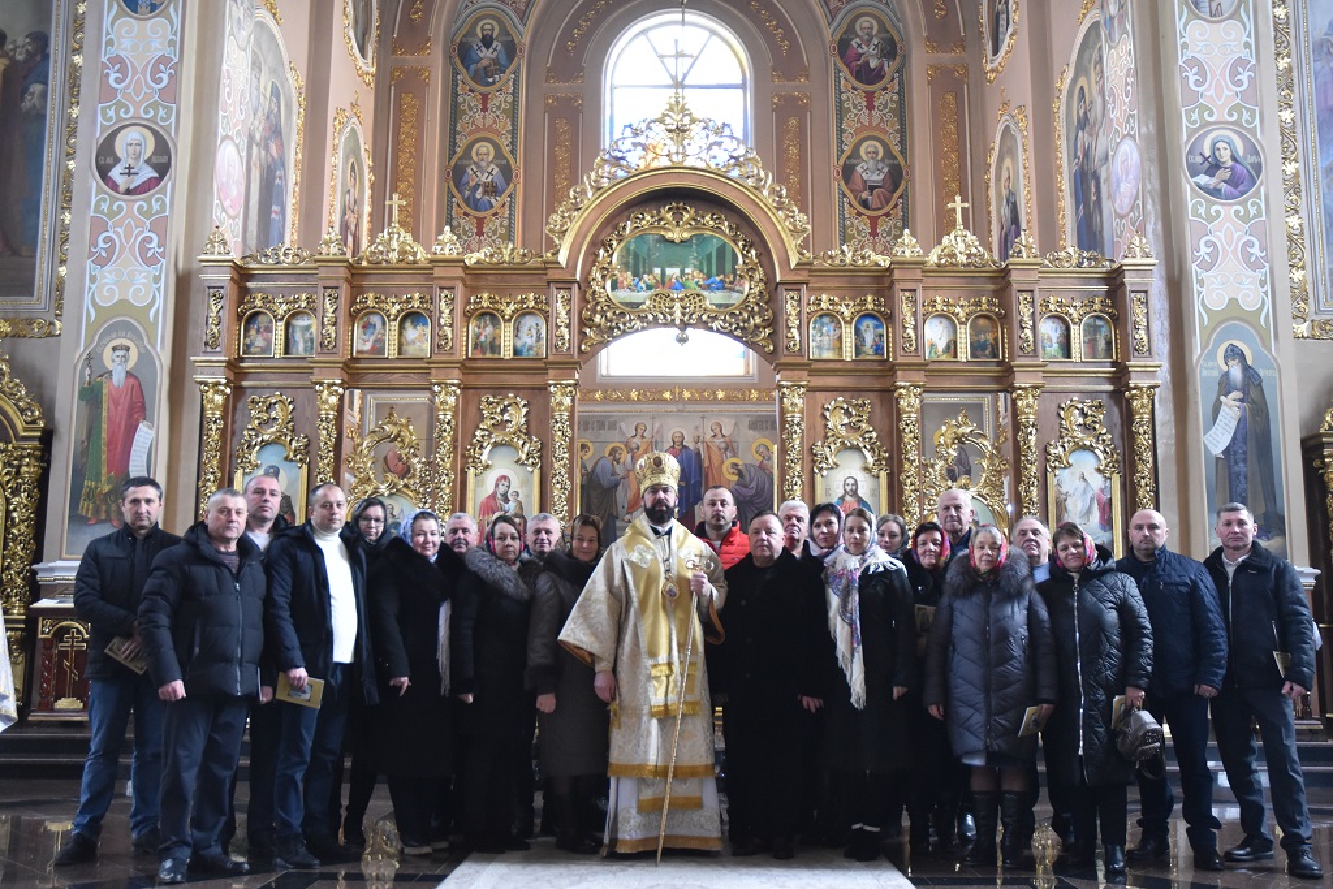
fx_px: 1333
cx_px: 666
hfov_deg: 53.1
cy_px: 444
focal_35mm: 36
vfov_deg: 36.9
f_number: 3.8
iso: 1800
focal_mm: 24
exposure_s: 1/125
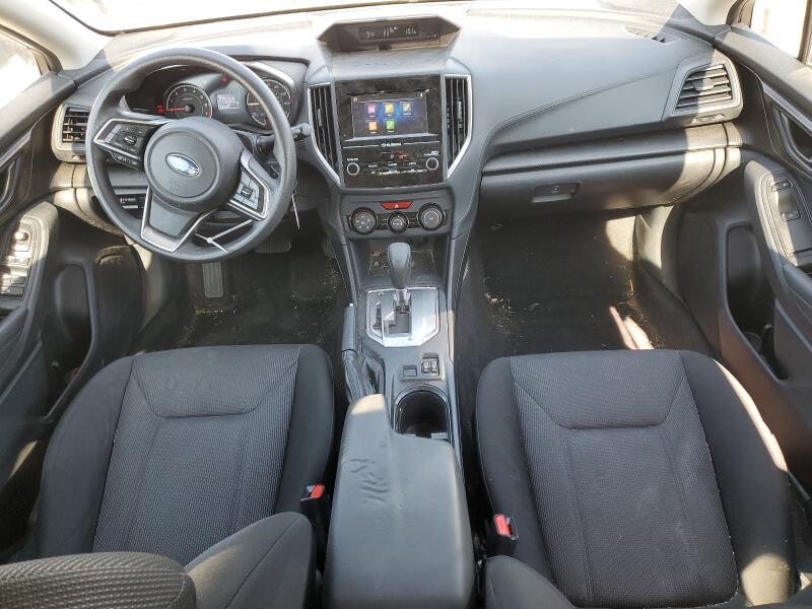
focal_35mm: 26
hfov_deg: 67.3
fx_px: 610
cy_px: 304
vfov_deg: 53.1
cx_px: 406
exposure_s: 1/120
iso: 69
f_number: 1.5
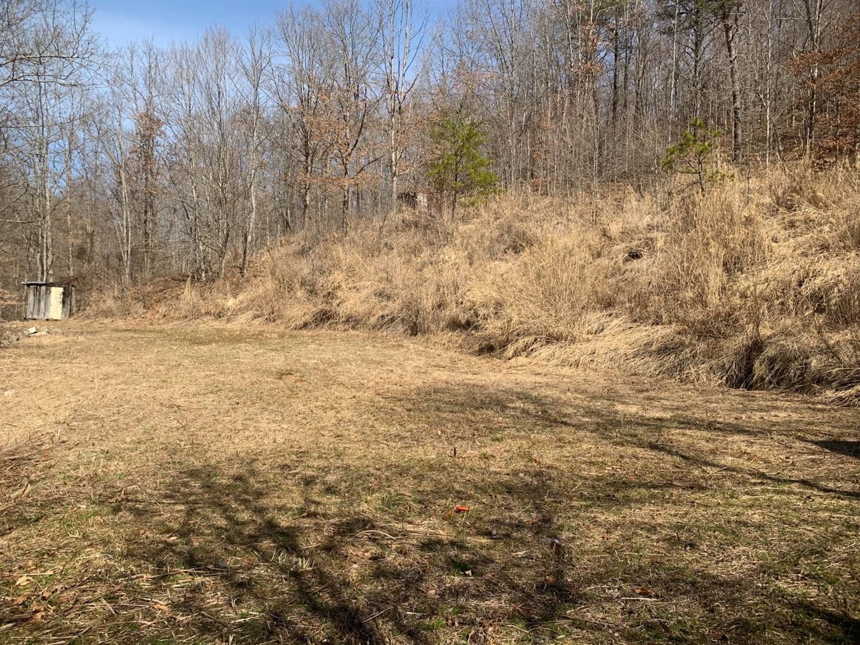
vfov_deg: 53.0
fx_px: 646
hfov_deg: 67.3
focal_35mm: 26
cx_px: 430
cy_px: 322
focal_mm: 4.25
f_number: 1.8
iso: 25
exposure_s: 1/1634
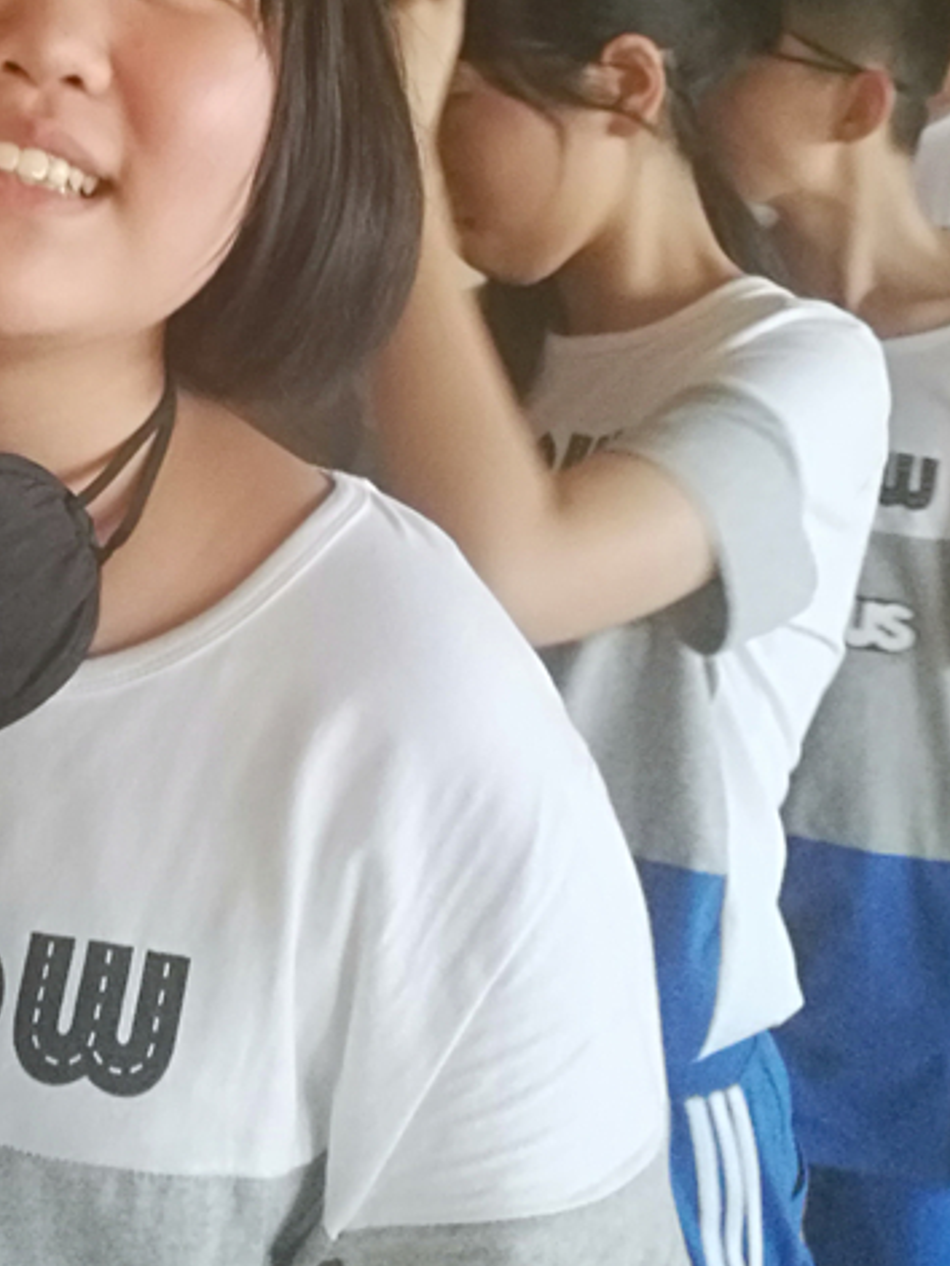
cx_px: 35
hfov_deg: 23.2
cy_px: 225
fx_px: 2232
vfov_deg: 30.8
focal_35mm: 61
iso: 500
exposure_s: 1/25
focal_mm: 4.5
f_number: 2.2
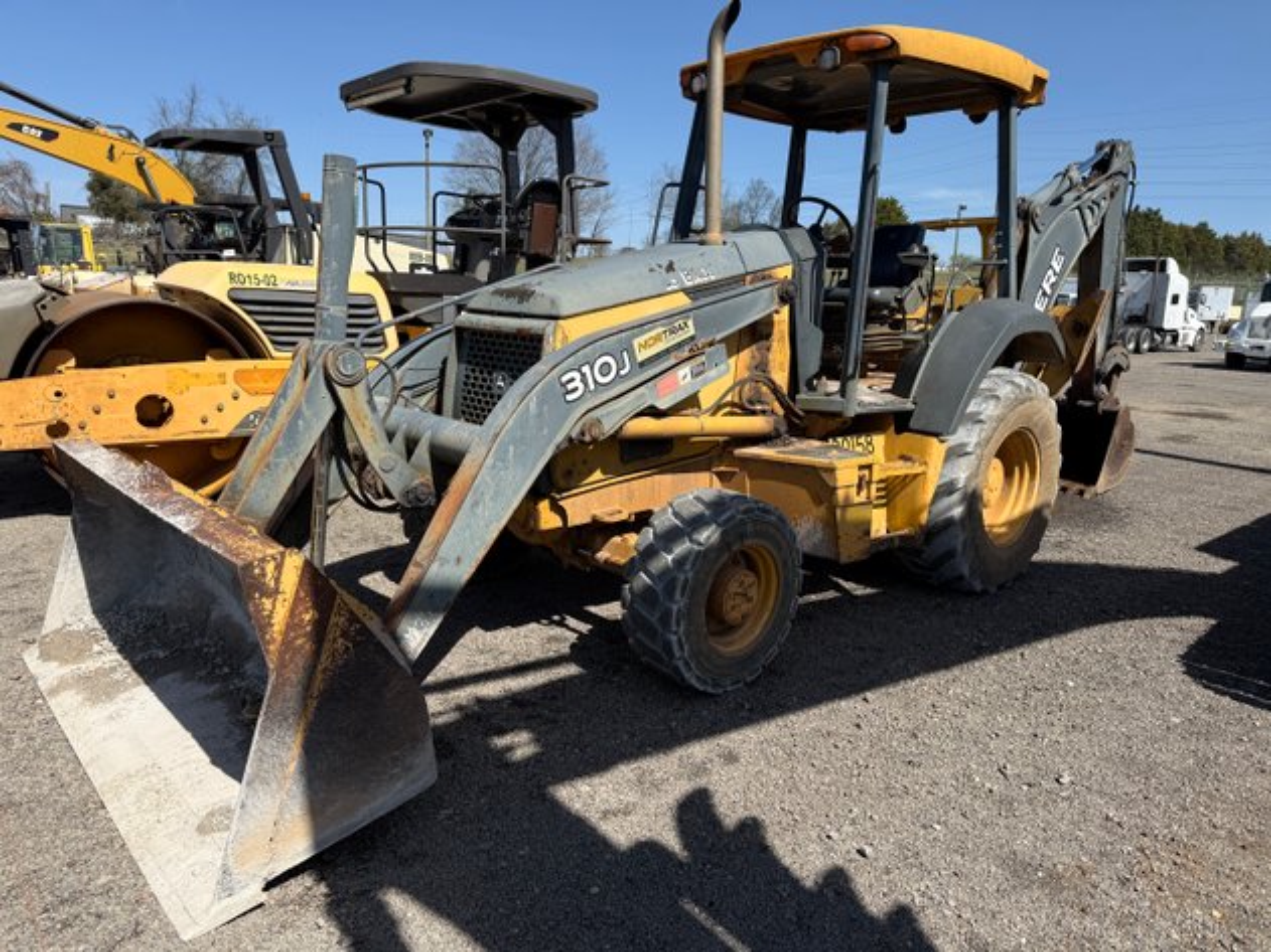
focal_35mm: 24
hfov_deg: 71.6
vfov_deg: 56.8
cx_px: 636
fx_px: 881
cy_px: 476
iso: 80
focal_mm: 6.76
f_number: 1.78
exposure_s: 1/4167
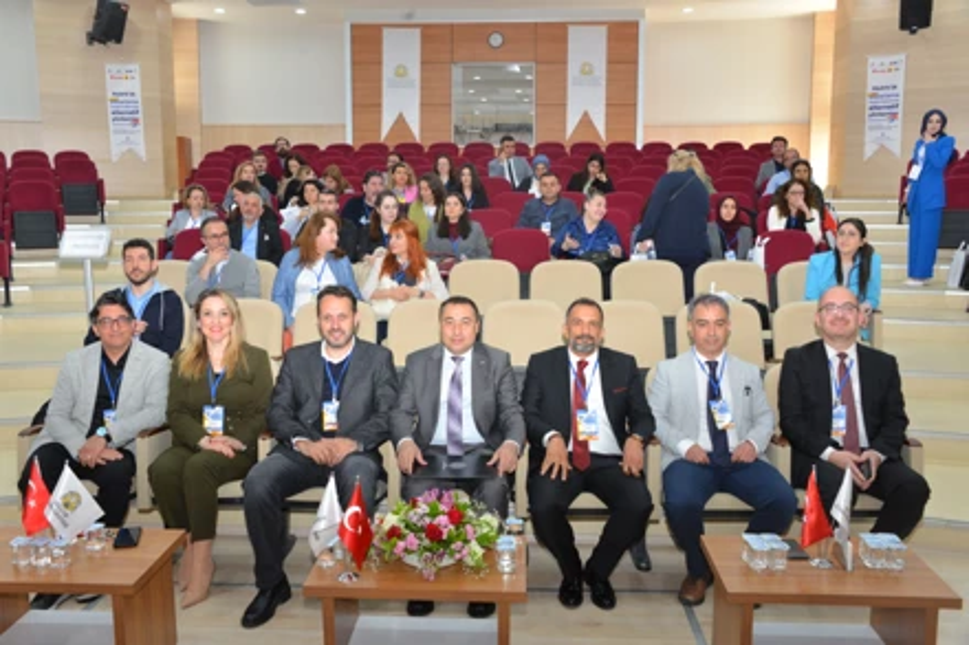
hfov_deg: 55.8
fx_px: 915
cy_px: 322
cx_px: 484
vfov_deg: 38.9
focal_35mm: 34
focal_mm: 34
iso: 1600
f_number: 8
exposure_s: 1/80
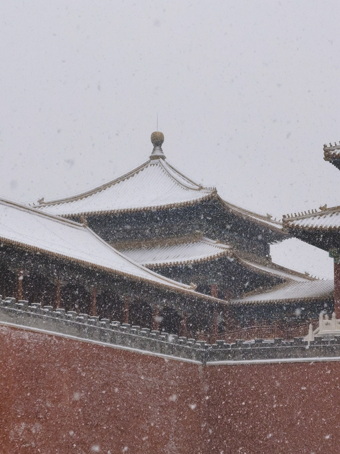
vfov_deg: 14.6
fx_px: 1768
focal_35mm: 135
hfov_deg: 11.0
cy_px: 227
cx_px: 170
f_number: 2.4
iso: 50
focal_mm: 7.48
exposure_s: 1/457
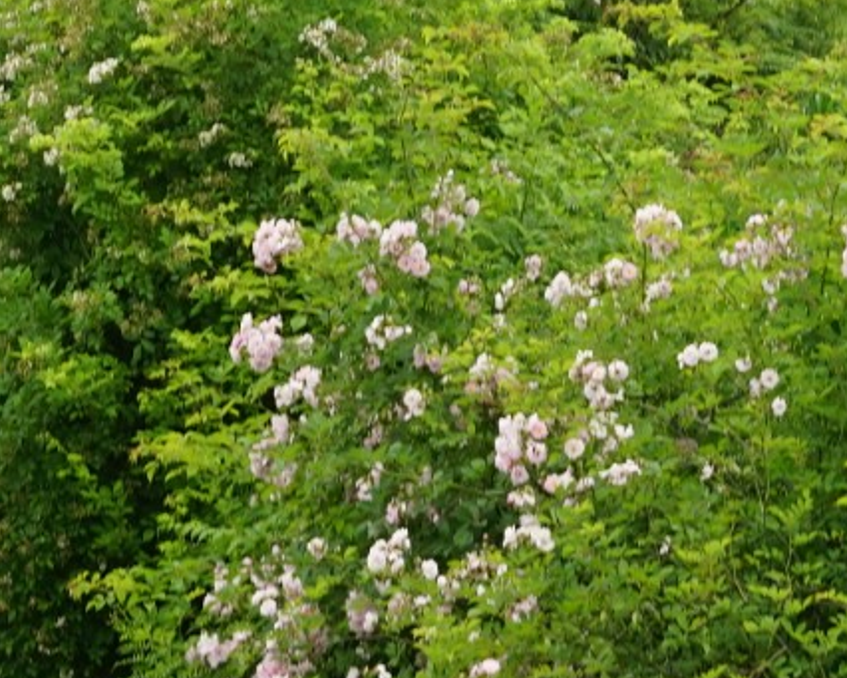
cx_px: 412
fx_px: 6218
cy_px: -19
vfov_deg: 6.2
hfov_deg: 7.8
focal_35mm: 248
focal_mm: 55
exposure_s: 1/80
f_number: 8
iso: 100
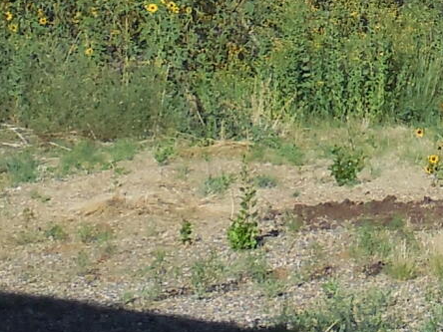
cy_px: -199
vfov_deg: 8.5
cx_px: 712
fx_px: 2163
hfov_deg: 11.1
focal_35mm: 169
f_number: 3.1
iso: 125
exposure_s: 1/1600
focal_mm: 4.5
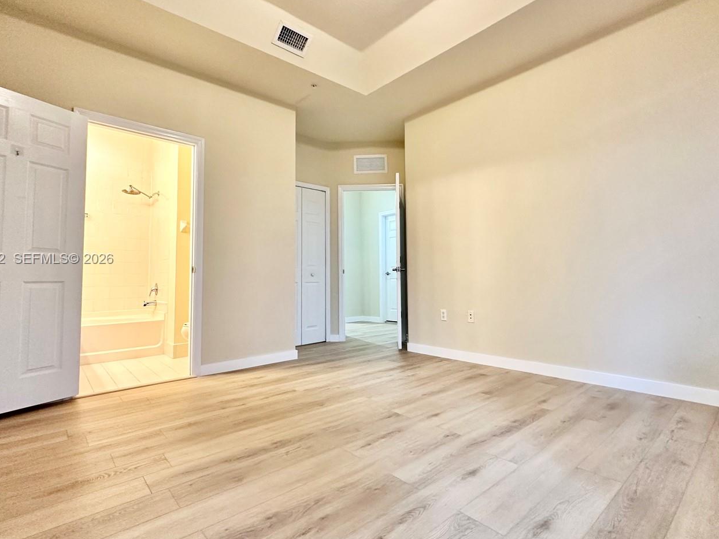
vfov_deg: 71.6
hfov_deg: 87.5
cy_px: 259
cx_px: 395
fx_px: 374
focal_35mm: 18
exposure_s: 1/60
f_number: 2.2
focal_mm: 2.22
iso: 250
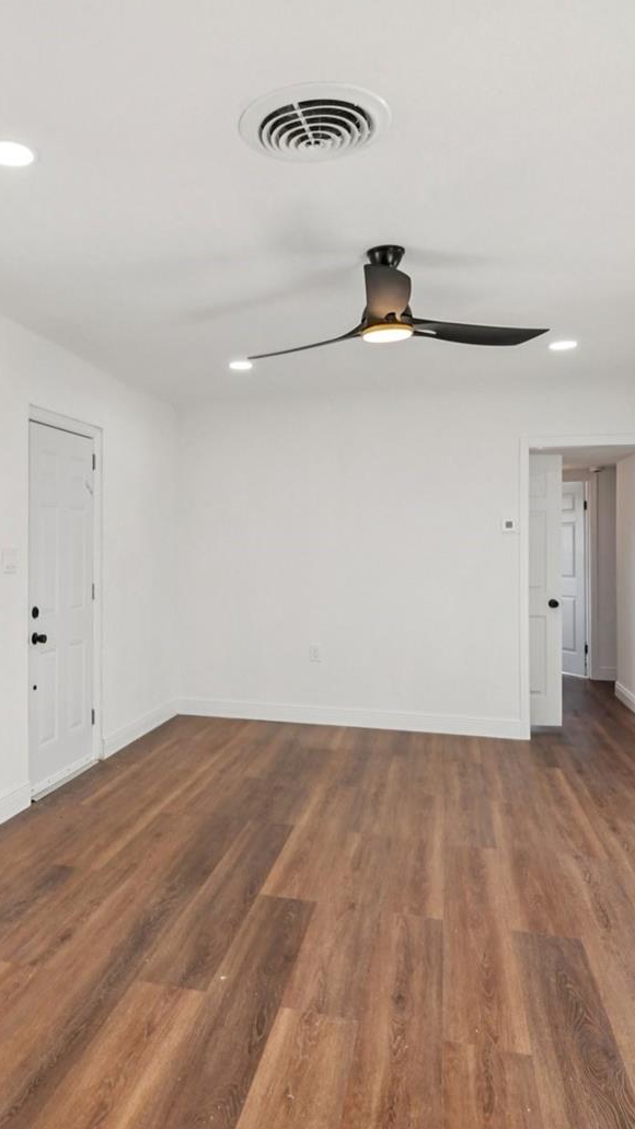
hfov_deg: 43.6
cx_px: 196
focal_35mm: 26
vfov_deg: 71.9
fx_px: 778
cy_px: 557
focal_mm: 16
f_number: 8
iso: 400
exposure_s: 1/160
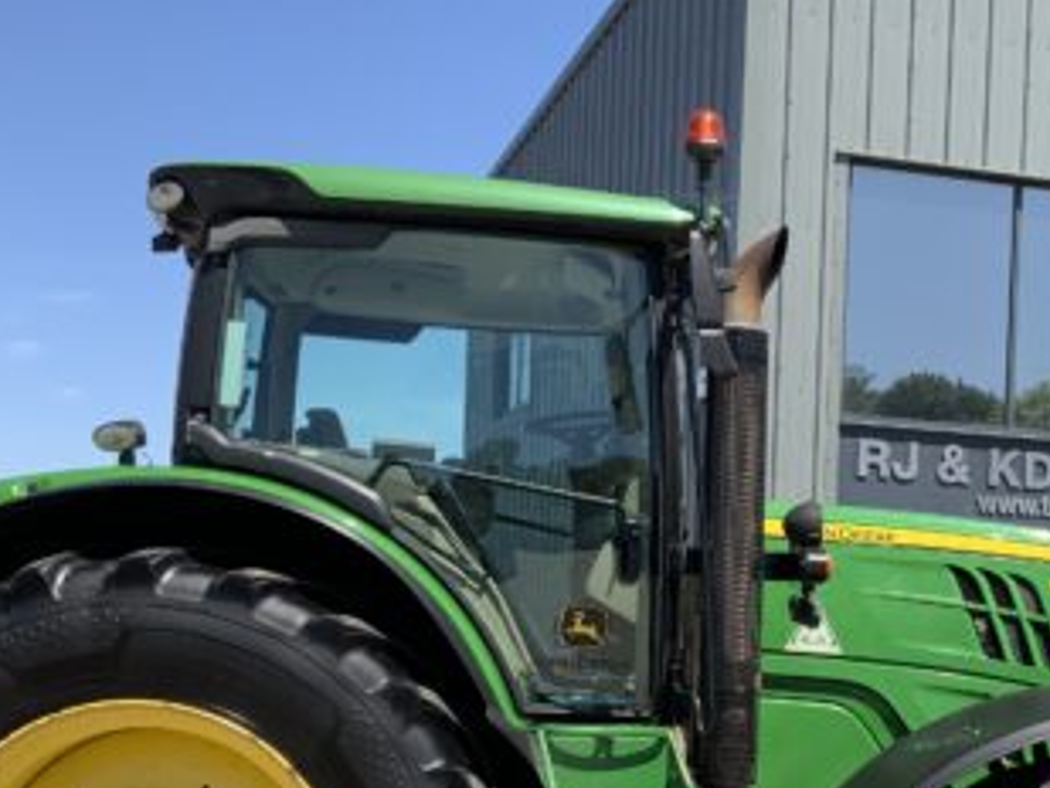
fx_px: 1821
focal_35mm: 60
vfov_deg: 24.1
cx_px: 744
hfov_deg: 31.8
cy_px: 622
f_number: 1.8
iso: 16
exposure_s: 1/1412
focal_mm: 3
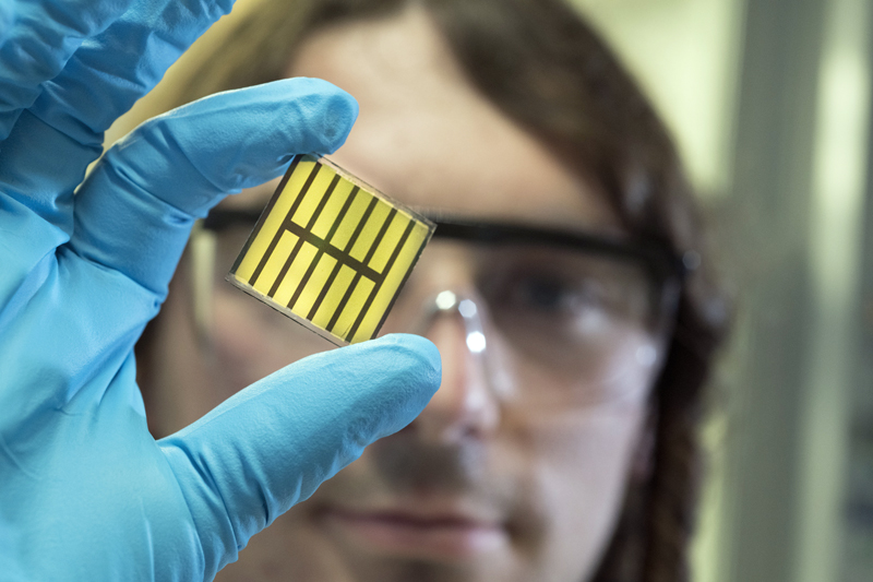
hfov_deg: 33.4
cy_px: 291
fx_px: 1455
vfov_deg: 22.6
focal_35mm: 60
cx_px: 436
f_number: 8
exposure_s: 1/200
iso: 1600
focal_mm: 60
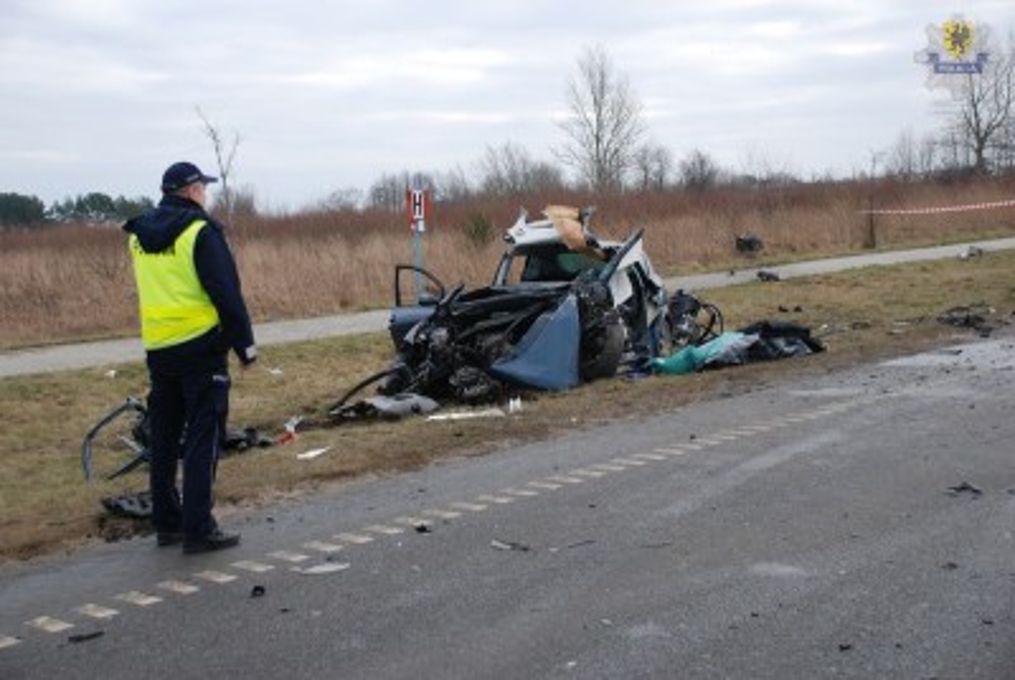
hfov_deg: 41.1
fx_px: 1355
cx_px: 508
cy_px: 340
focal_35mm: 48
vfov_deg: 28.2
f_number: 4.2
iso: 200
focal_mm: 32
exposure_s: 1/200
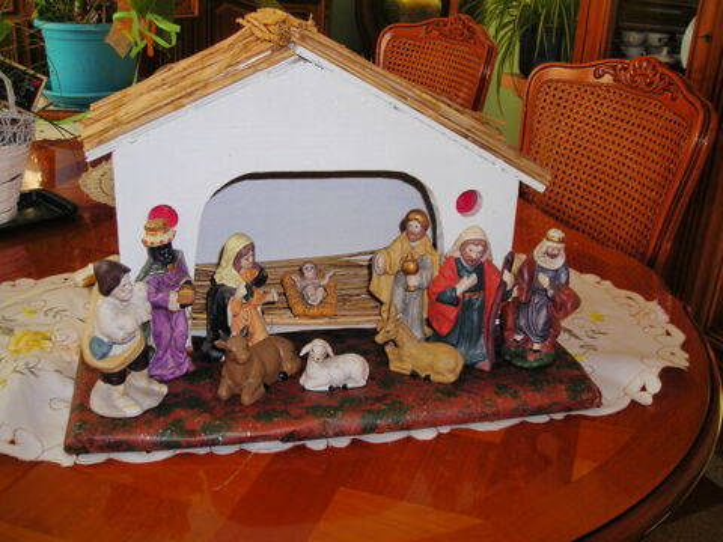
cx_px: 362
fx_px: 794
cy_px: 271
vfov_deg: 37.7
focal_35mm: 38
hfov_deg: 49.0
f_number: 3.2
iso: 50
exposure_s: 1/60.1
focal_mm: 6.3
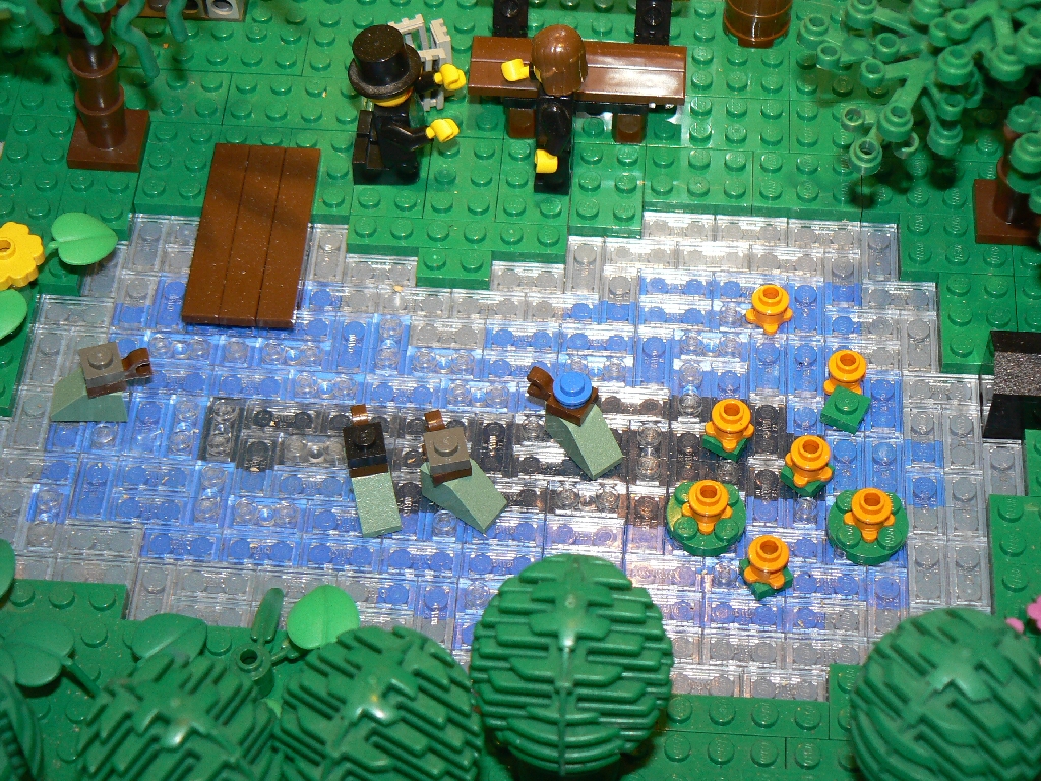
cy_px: 390
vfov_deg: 20.2
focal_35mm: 73
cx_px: 520
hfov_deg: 26.7
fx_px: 2195
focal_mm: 12.2
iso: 100
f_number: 3.2
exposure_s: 1/30
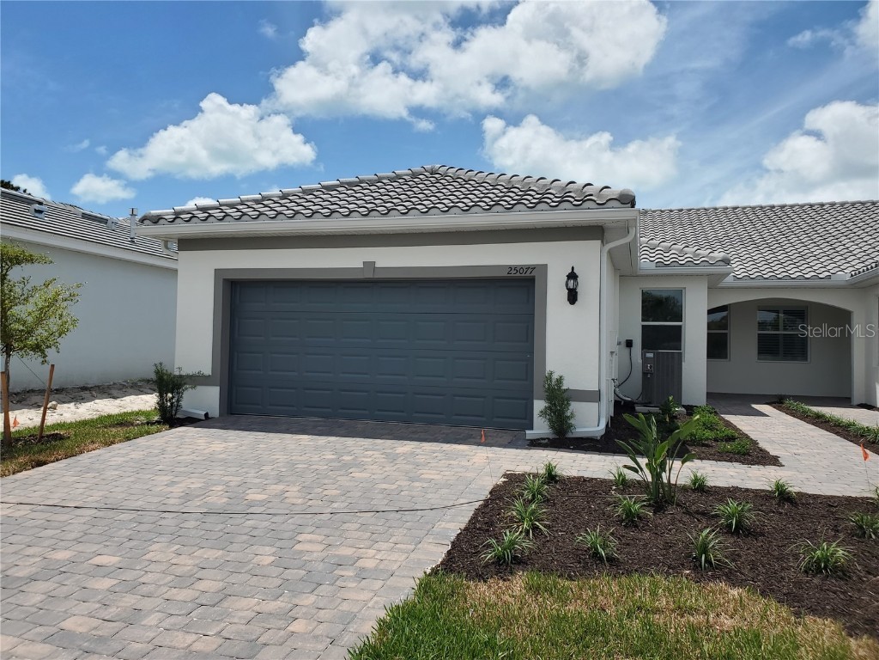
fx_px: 660
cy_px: 330
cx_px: 440
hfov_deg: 67.3
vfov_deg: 53.1
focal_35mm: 26
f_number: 2.4
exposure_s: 1/2054
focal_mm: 4.3
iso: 50
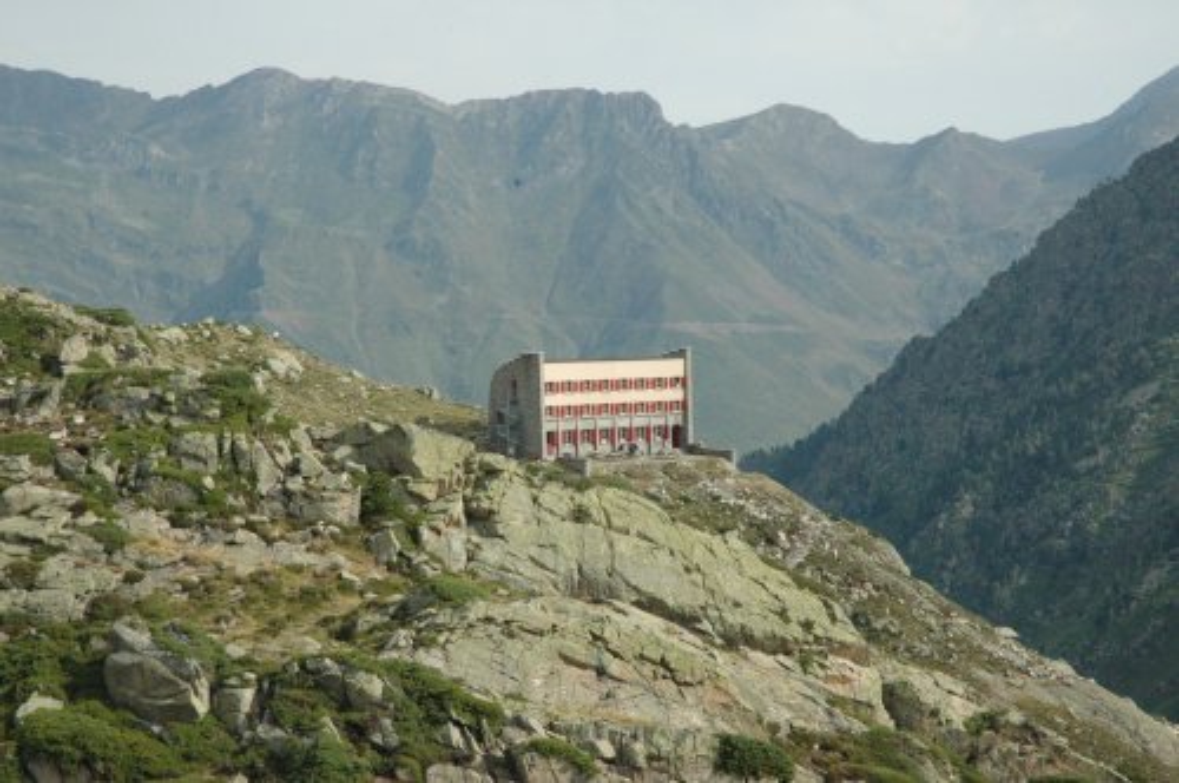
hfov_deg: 19.5
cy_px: 392
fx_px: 3434
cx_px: 590
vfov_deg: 13.0
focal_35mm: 105
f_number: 16
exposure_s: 1/1000
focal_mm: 70
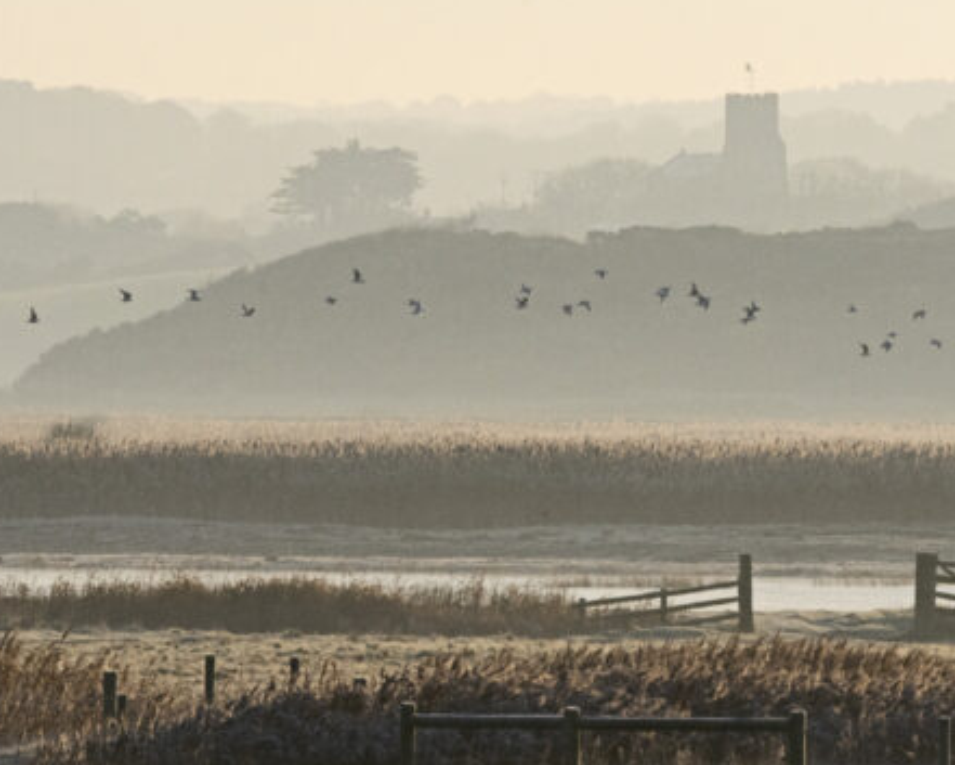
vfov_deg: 1.6
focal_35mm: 981
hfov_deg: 2.0
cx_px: 678
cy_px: 388
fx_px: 27733
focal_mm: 400
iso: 800
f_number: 14
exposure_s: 1/1000
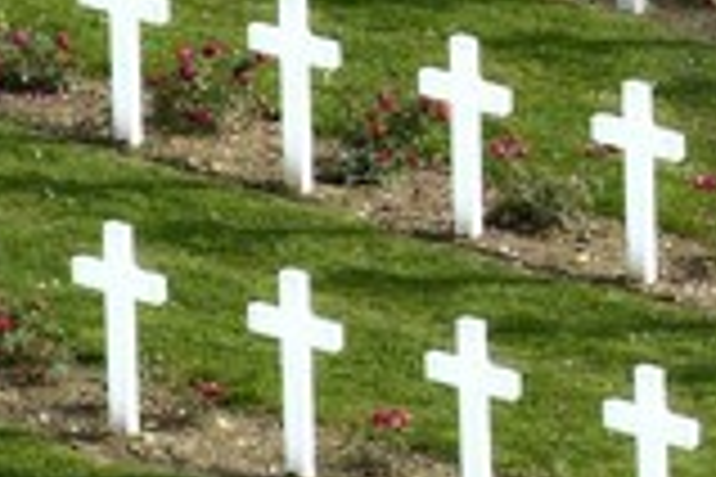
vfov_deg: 0.9
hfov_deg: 1.3
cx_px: 1889
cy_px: -554
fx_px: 31959
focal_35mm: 1607
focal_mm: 160
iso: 200
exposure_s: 1/250
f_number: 10
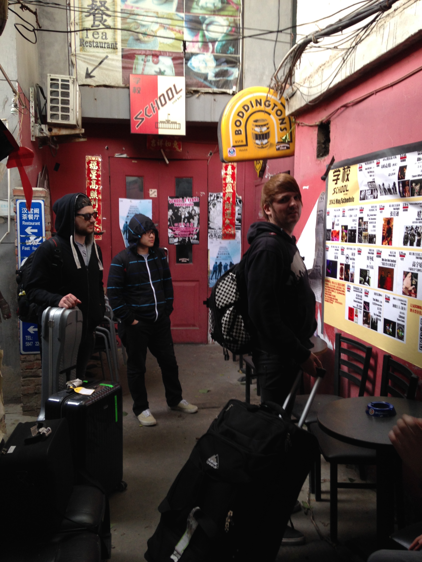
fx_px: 536
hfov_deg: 42.9
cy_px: 281
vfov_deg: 55.4
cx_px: 211
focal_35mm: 33
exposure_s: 1/20
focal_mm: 4.12
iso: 80
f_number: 2.4
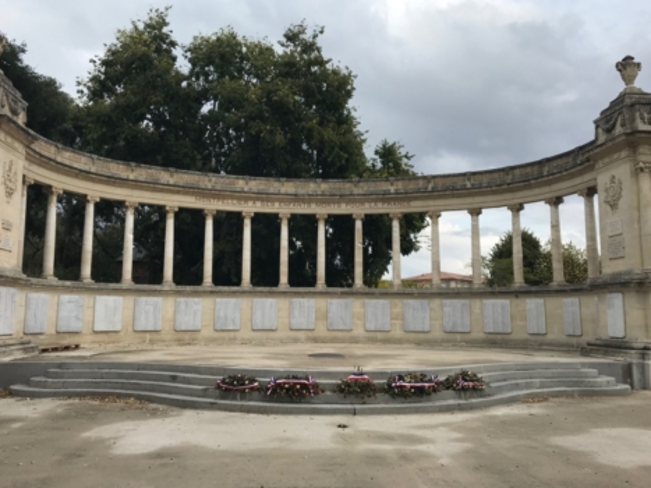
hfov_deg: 59.9
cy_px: 234
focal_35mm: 30
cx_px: 307
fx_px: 564
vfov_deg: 46.8
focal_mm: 3.99
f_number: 1.8
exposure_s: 1/1312
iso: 20
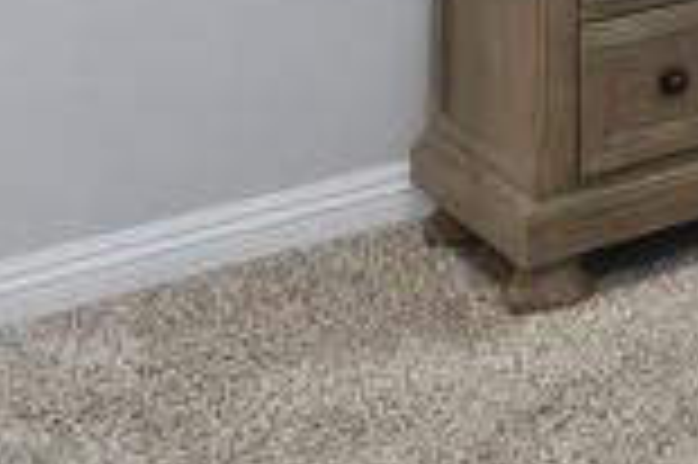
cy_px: -619
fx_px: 1917
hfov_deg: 16.1
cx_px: 1396
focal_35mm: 99
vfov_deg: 11.6
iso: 100
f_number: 8
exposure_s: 1/1.6
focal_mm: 10
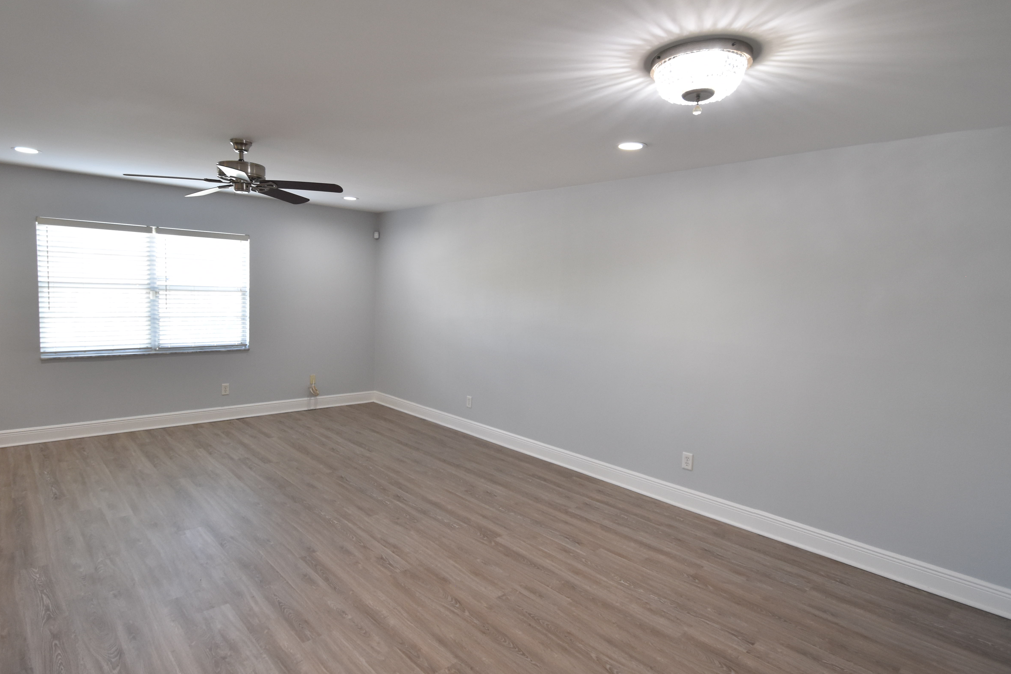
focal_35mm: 19
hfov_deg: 86.8
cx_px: 470
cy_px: 332
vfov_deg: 64.6
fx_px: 534
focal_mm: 10
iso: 800
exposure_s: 1/90
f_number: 3.5
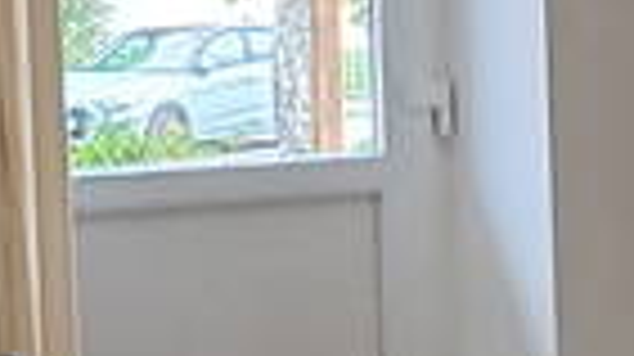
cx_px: 432
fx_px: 2670
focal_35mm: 159
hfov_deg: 13.5
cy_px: -117
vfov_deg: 7.5
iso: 100
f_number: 1.8
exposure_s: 1/50
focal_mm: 3.98
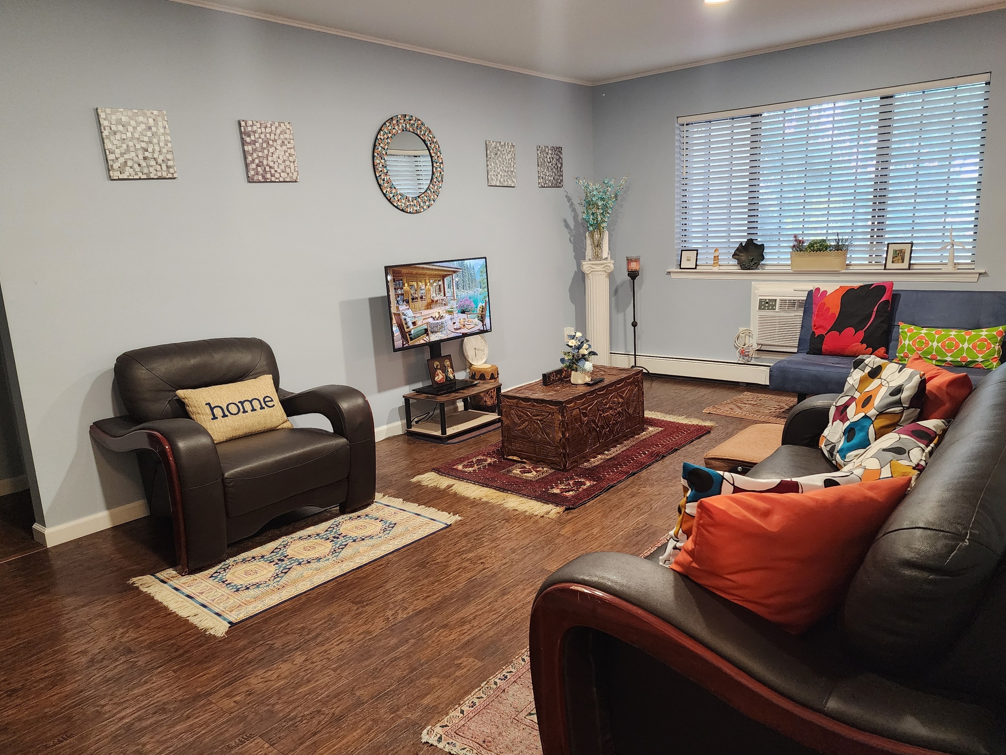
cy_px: 384
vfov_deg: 54.9
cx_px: 526
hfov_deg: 69.3
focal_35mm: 25
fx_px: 727
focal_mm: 6.4
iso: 800
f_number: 1.8
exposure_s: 1/120
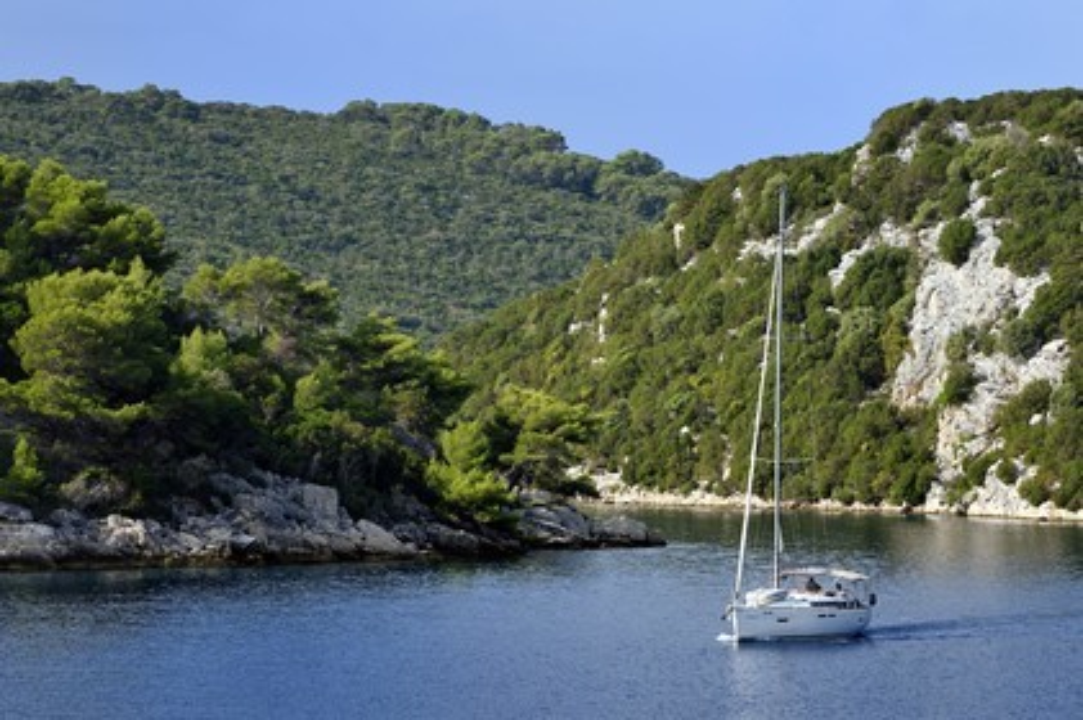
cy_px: 360
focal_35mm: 160
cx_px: 542
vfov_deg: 8.6
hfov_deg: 12.8
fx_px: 4809
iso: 200
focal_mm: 160
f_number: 9
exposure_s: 1/320
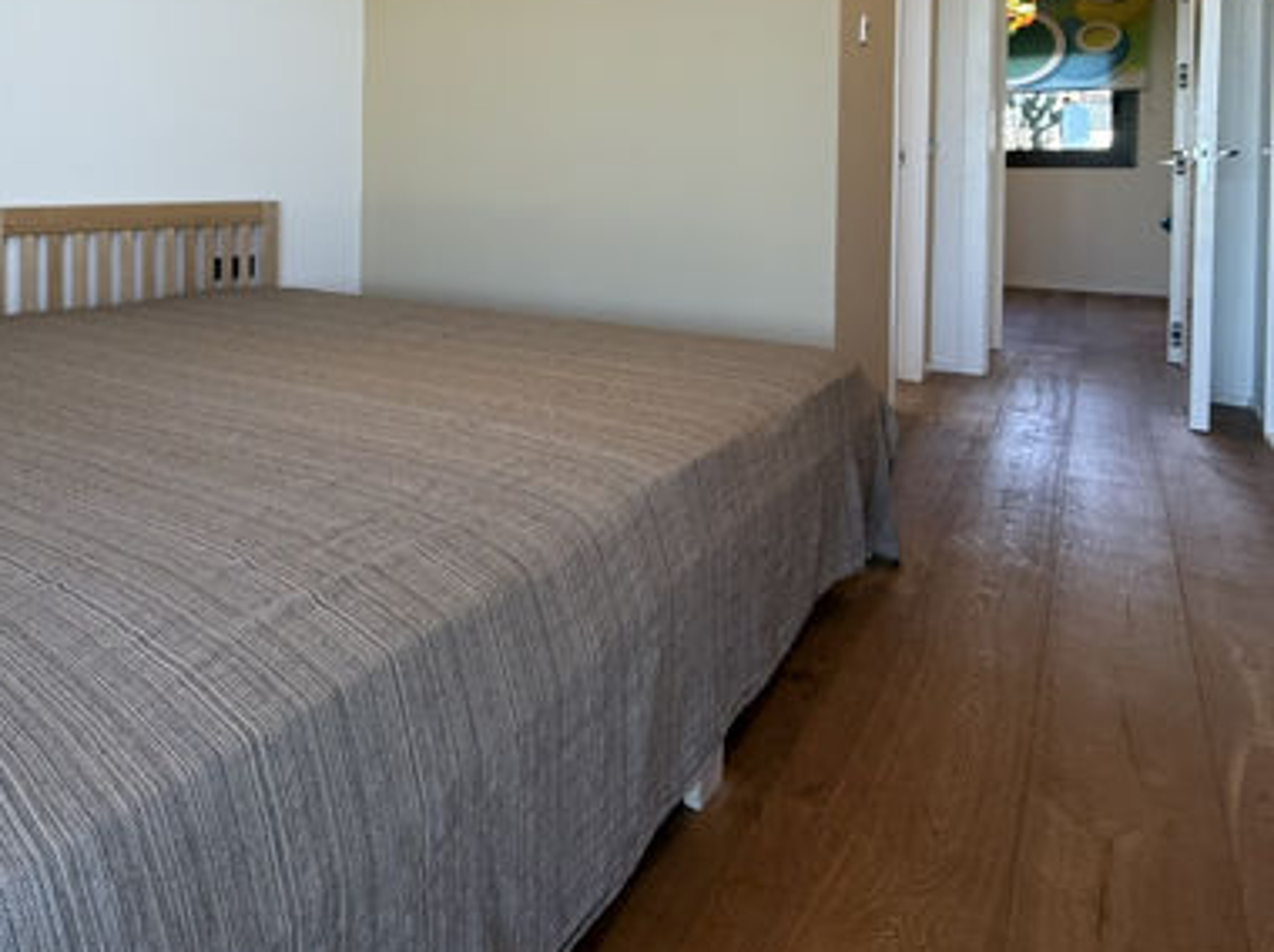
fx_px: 956
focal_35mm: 26
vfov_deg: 49.8
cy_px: 191
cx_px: 203
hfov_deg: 60.2
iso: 100
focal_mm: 2.22
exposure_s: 1/99
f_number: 2.2
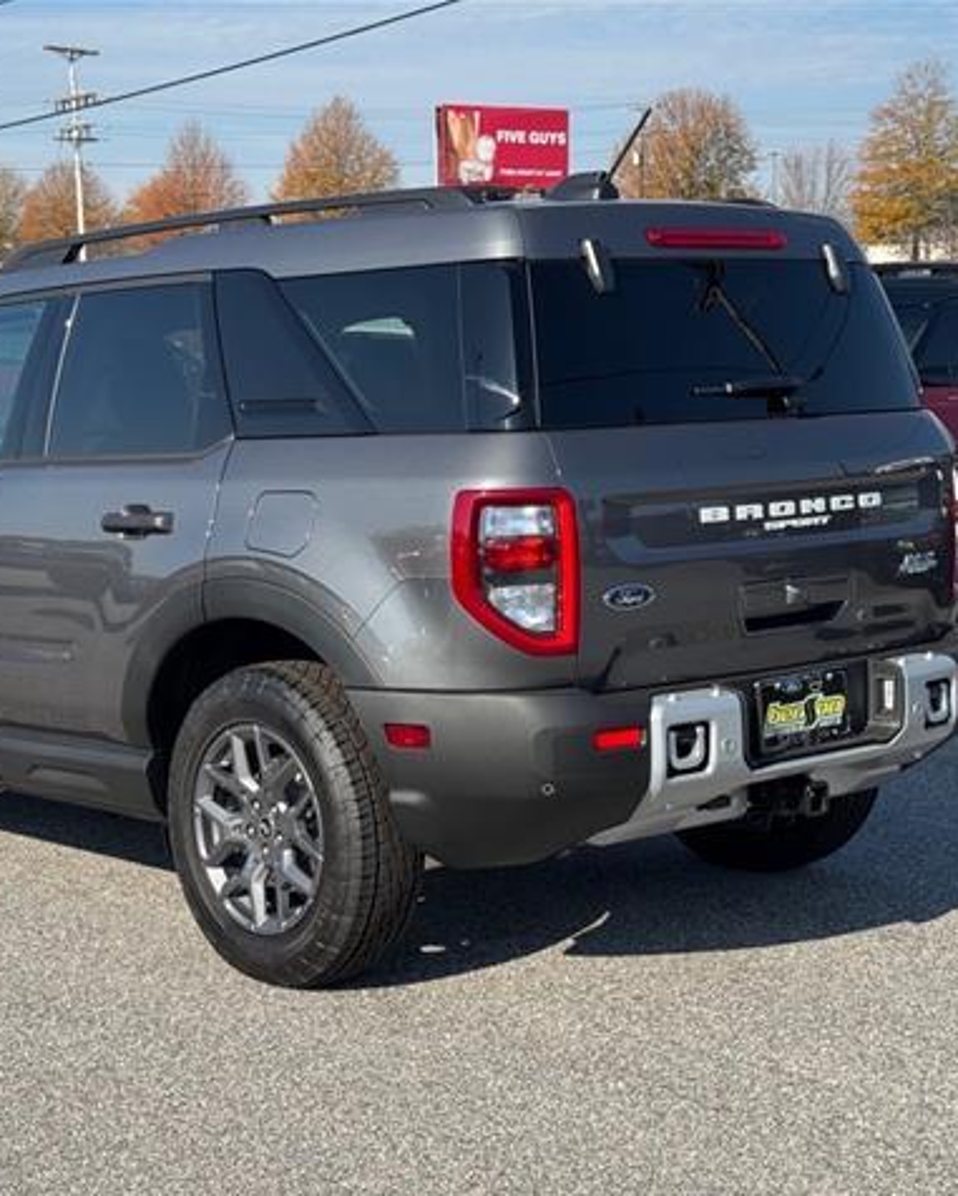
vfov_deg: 30.0
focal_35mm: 63
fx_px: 2232
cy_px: 601
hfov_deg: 24.2
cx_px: 365
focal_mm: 6.76
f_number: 1.78
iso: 64
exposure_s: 1/2833
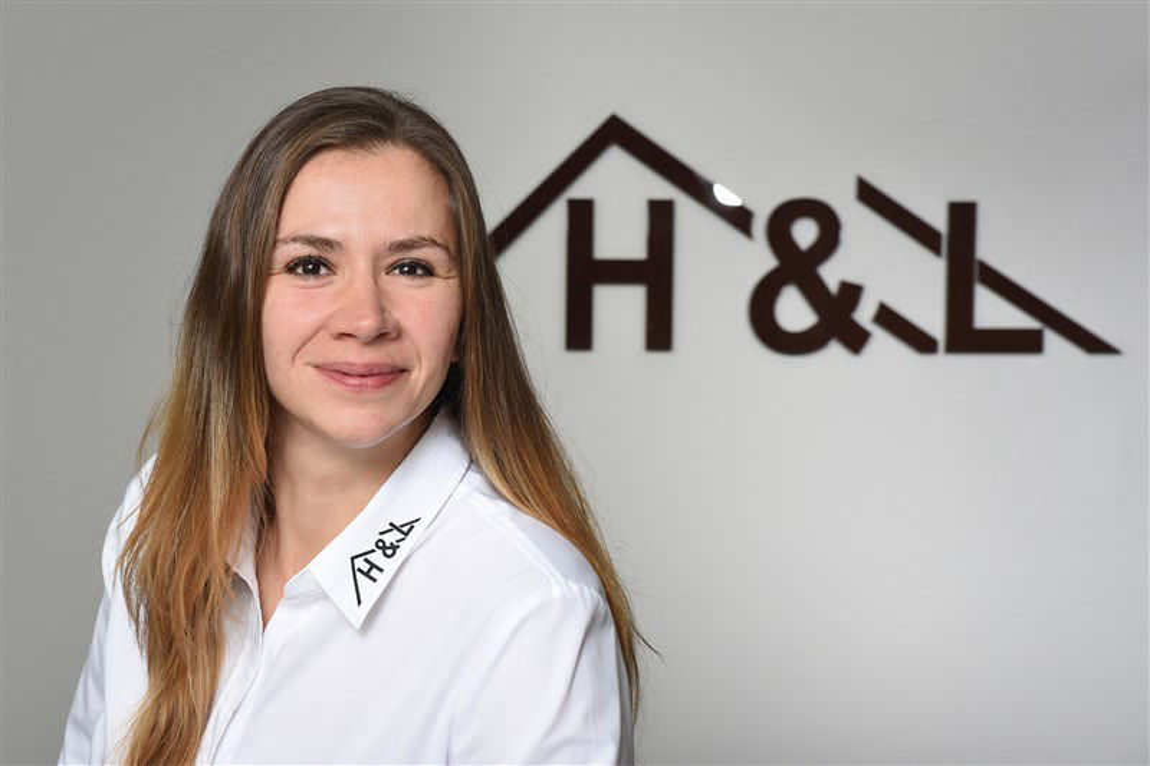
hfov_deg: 20.8
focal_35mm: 98
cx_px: 575
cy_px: 383
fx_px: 3130
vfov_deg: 14.0
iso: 640
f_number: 5.6
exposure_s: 1/200
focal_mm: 98
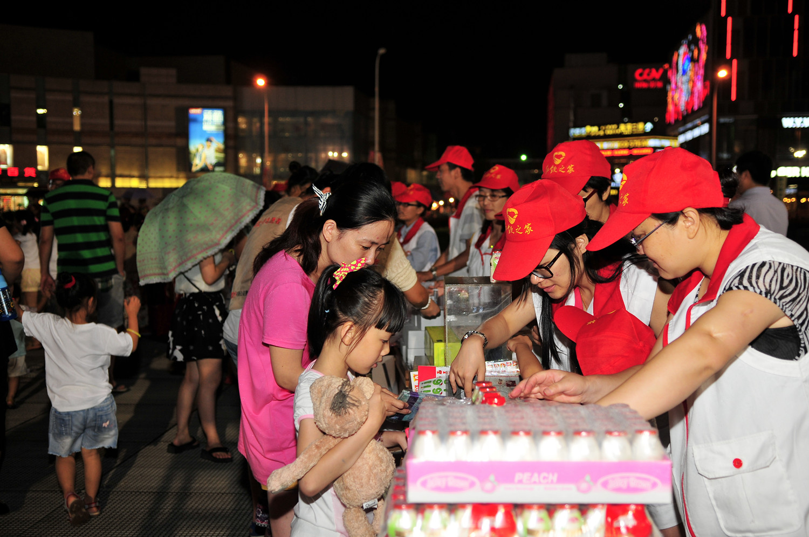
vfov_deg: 31.8
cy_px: 268
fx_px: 943
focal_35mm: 42
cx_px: 404
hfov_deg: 46.5
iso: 200
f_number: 2.8
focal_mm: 28
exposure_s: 1/60
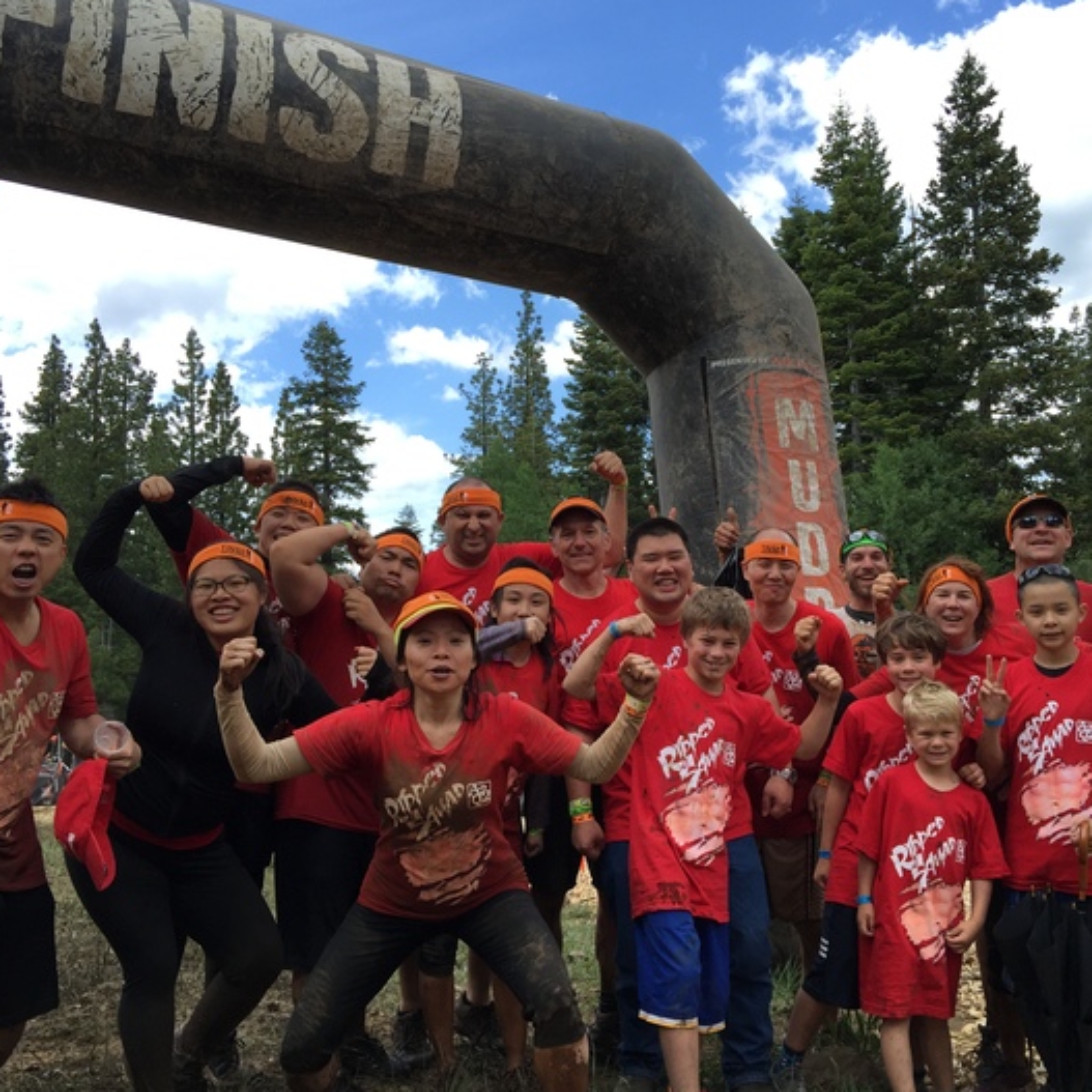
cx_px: 622
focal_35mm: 35
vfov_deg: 47.2
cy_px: 543
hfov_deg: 47.1
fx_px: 1249
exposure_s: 1/860
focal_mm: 4.15
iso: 32
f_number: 2.2
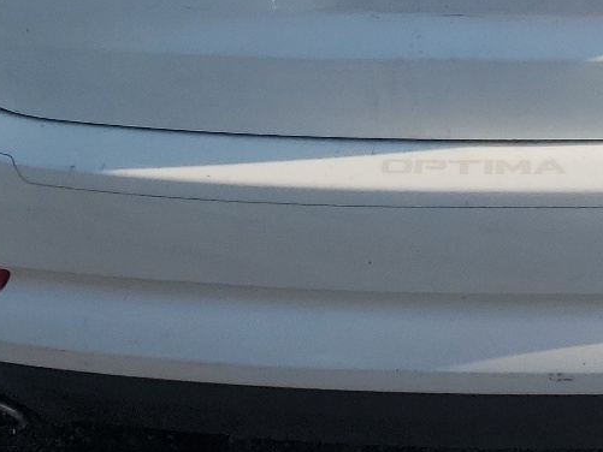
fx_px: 1446
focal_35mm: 83
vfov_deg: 16.5
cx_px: 508
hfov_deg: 23.1
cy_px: -190
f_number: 1.5
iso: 50
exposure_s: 1/10000
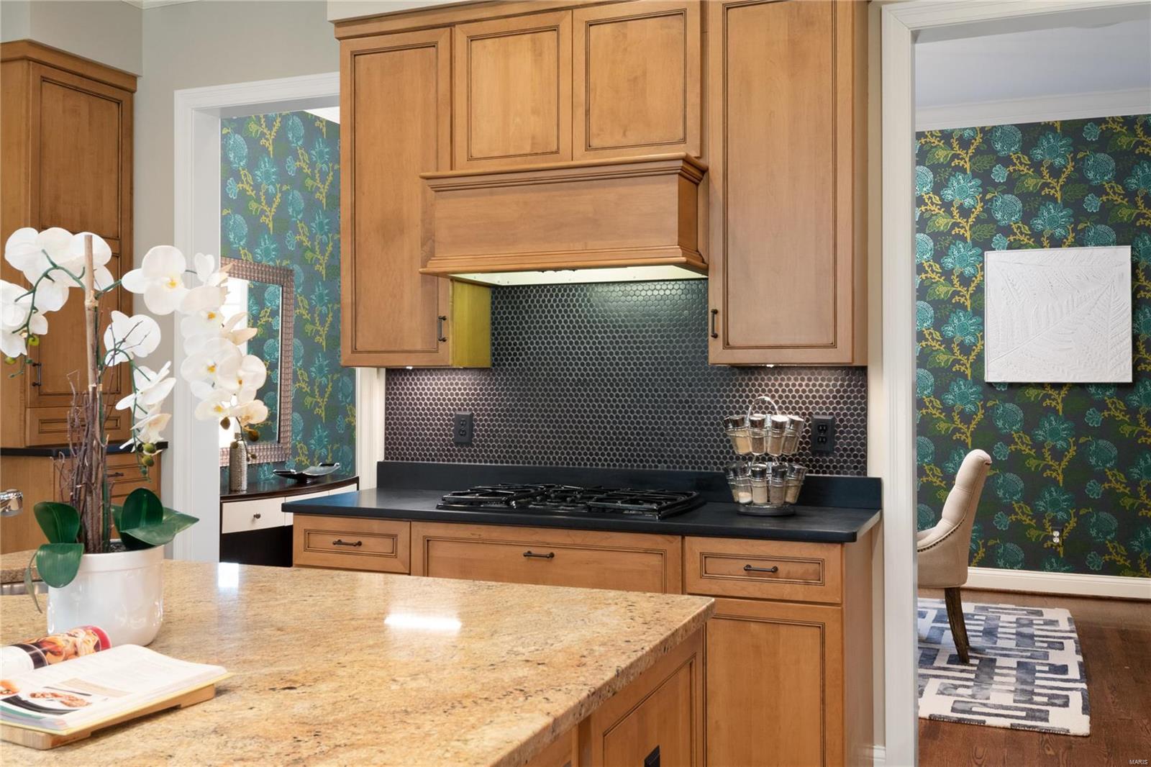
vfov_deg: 36.9
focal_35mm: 36
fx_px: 1151
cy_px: 384
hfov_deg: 53.1
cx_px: 576
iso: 400
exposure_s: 1/1.67
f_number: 10
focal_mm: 18
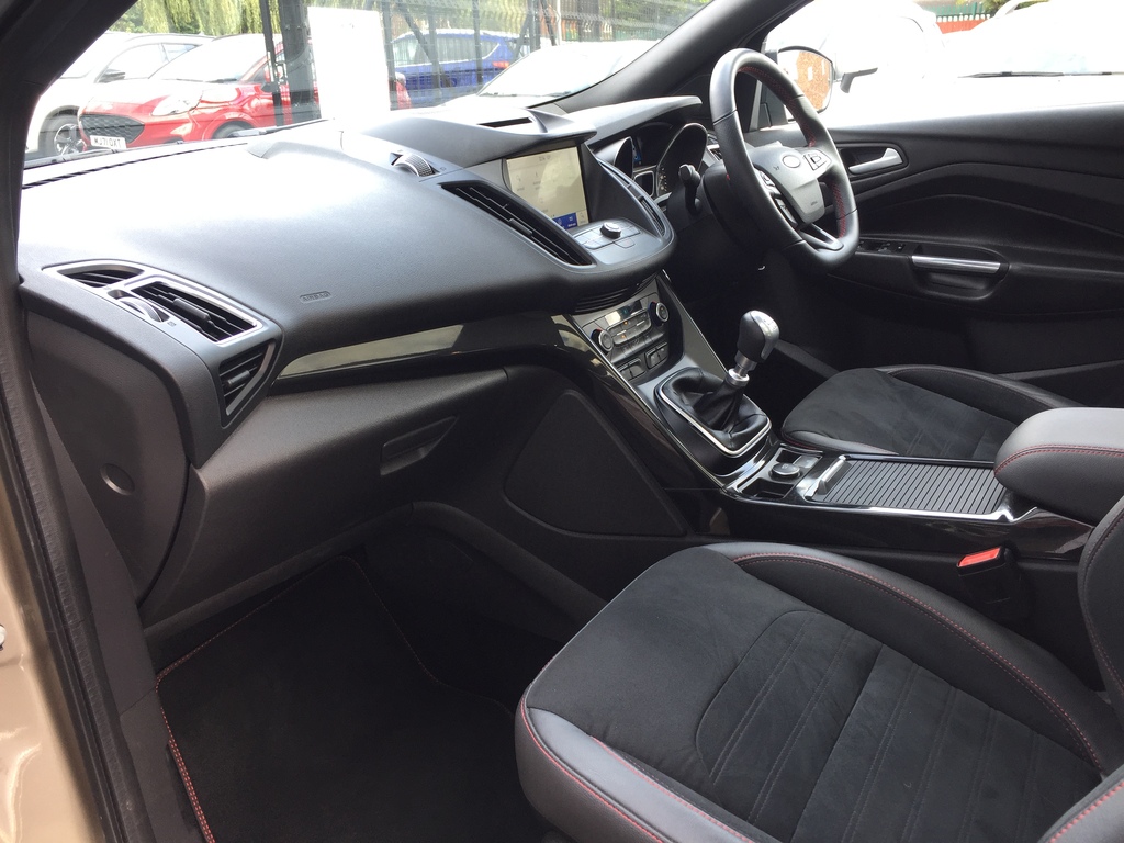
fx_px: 942
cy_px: 422
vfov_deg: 48.2
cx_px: 562
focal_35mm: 29
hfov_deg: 61.7
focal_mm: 4.15
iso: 32
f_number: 2.2
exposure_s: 1/50
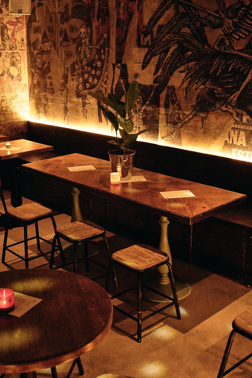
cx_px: 132
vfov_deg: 45.3
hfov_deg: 31.2
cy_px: 159
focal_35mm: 43
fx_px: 451
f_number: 3.2
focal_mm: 24
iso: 3200
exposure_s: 1/50
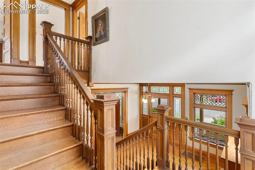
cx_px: 128
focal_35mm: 17
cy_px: 85
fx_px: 120
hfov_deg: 93.3
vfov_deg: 70.4
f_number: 8
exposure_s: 1/2
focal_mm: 17
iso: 400
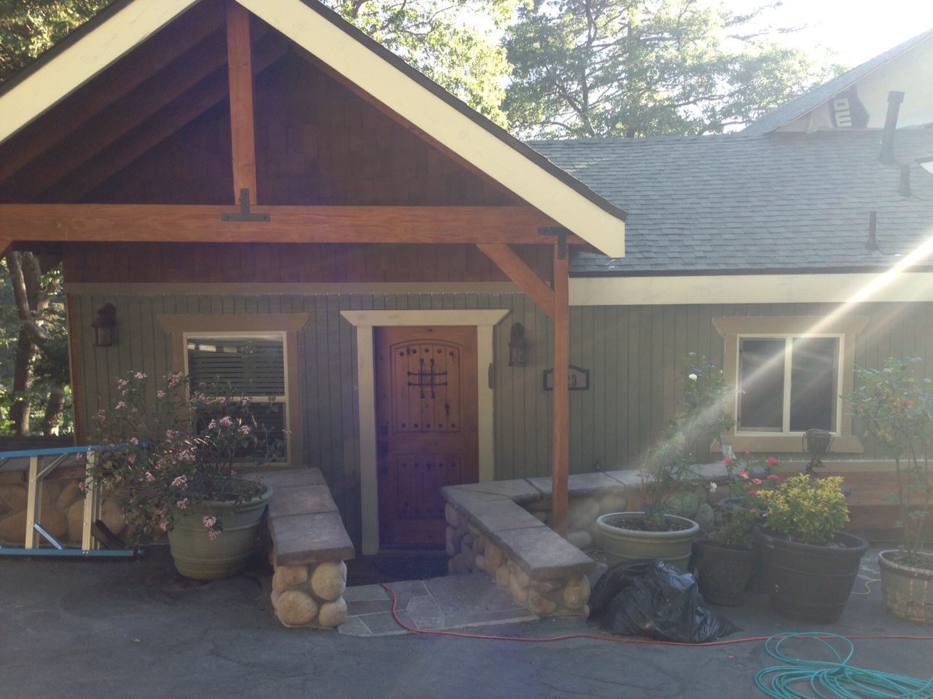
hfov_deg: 55.4
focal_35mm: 33
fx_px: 889
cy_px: 350
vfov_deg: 42.9
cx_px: 466
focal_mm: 4.13
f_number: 2.4
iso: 64
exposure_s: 1/120
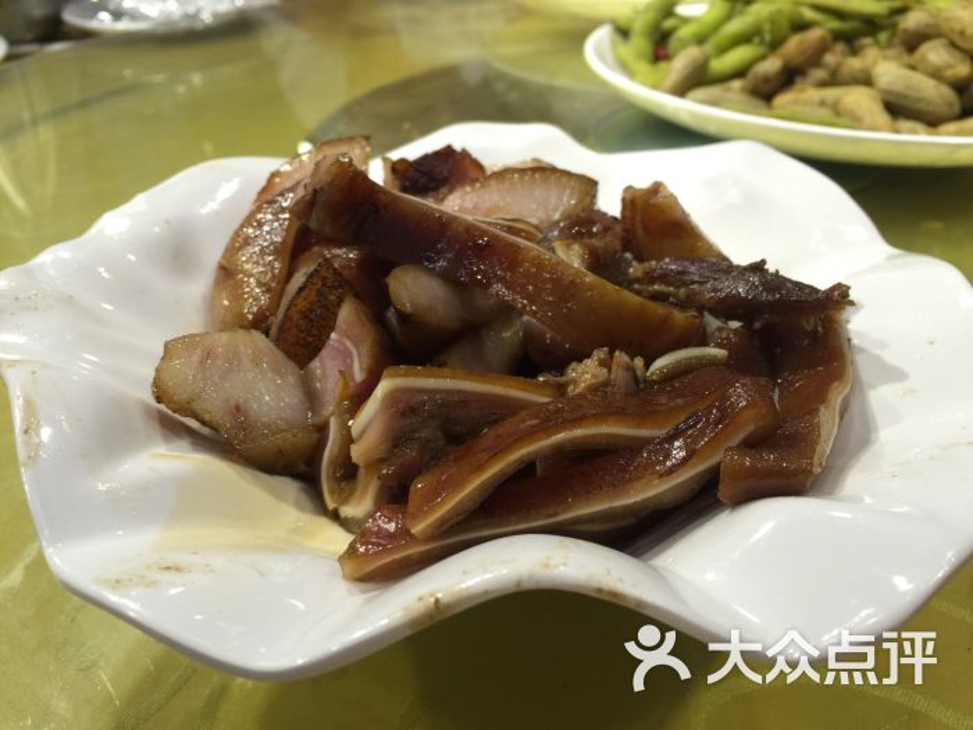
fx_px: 815
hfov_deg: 61.7
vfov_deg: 48.2
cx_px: 486
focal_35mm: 29
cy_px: 365
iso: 40
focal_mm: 4.15
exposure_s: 1/17
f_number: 2.2
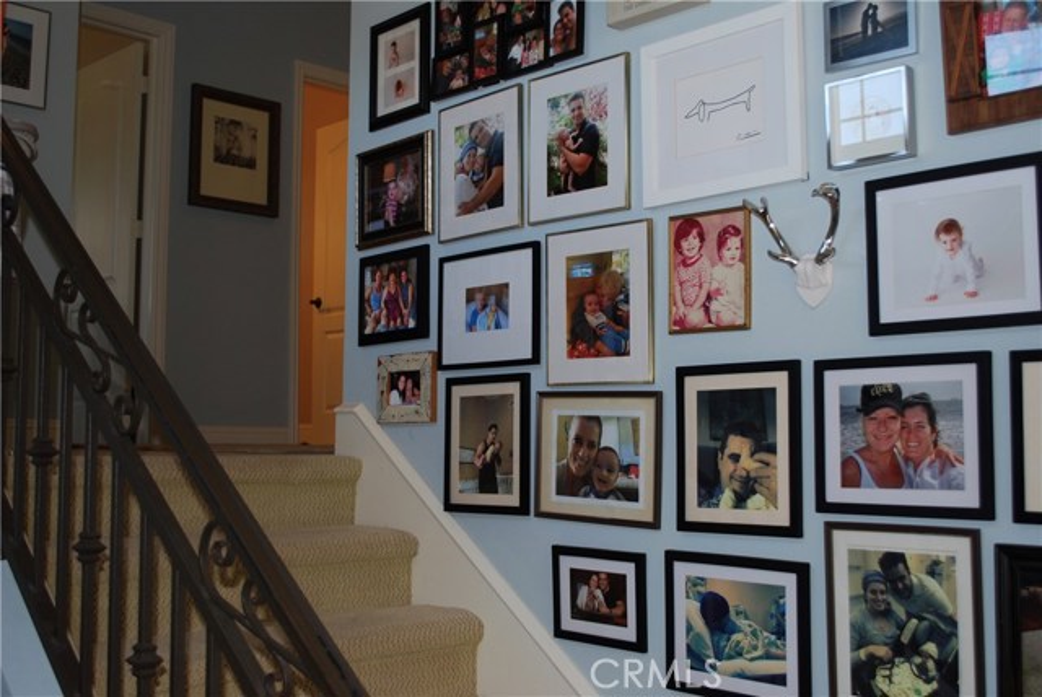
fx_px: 1130
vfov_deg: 34.3
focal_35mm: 39
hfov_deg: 49.5
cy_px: 348
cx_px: 521
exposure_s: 1/60
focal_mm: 26
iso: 200
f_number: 4.2
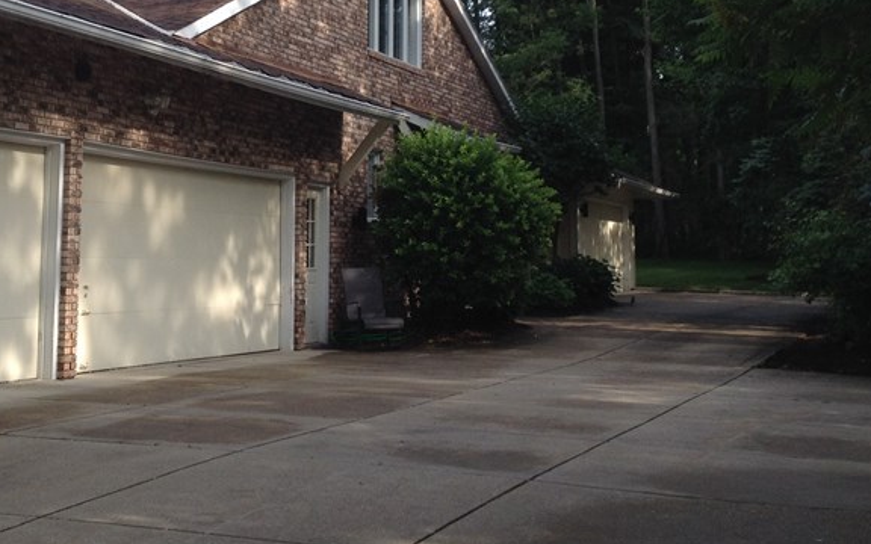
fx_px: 1567
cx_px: 313
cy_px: 89
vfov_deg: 19.5
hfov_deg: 30.9
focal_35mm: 66
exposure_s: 1/657
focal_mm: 4.28
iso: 50
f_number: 2.4
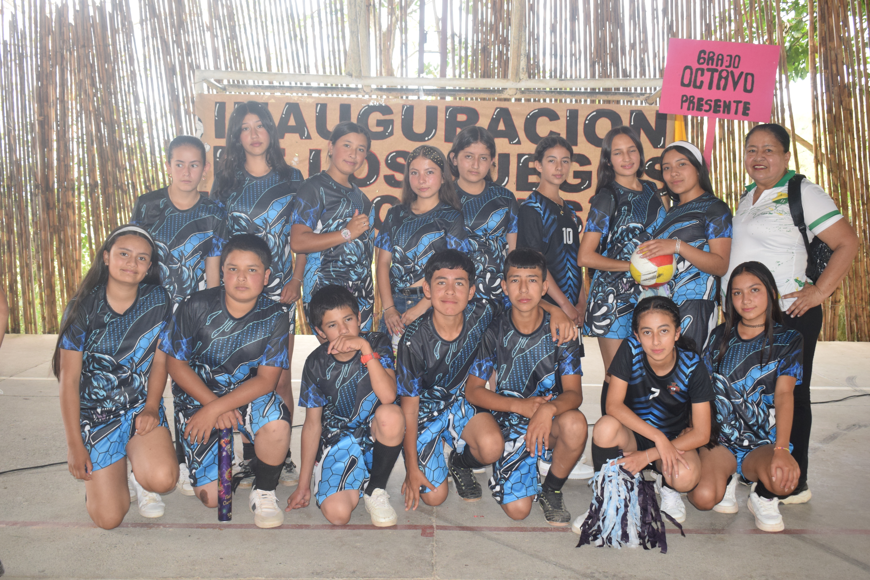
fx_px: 979
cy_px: 290
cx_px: 435
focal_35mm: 40
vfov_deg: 33.0
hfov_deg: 47.9
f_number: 5
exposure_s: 1/100
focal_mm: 27
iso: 800
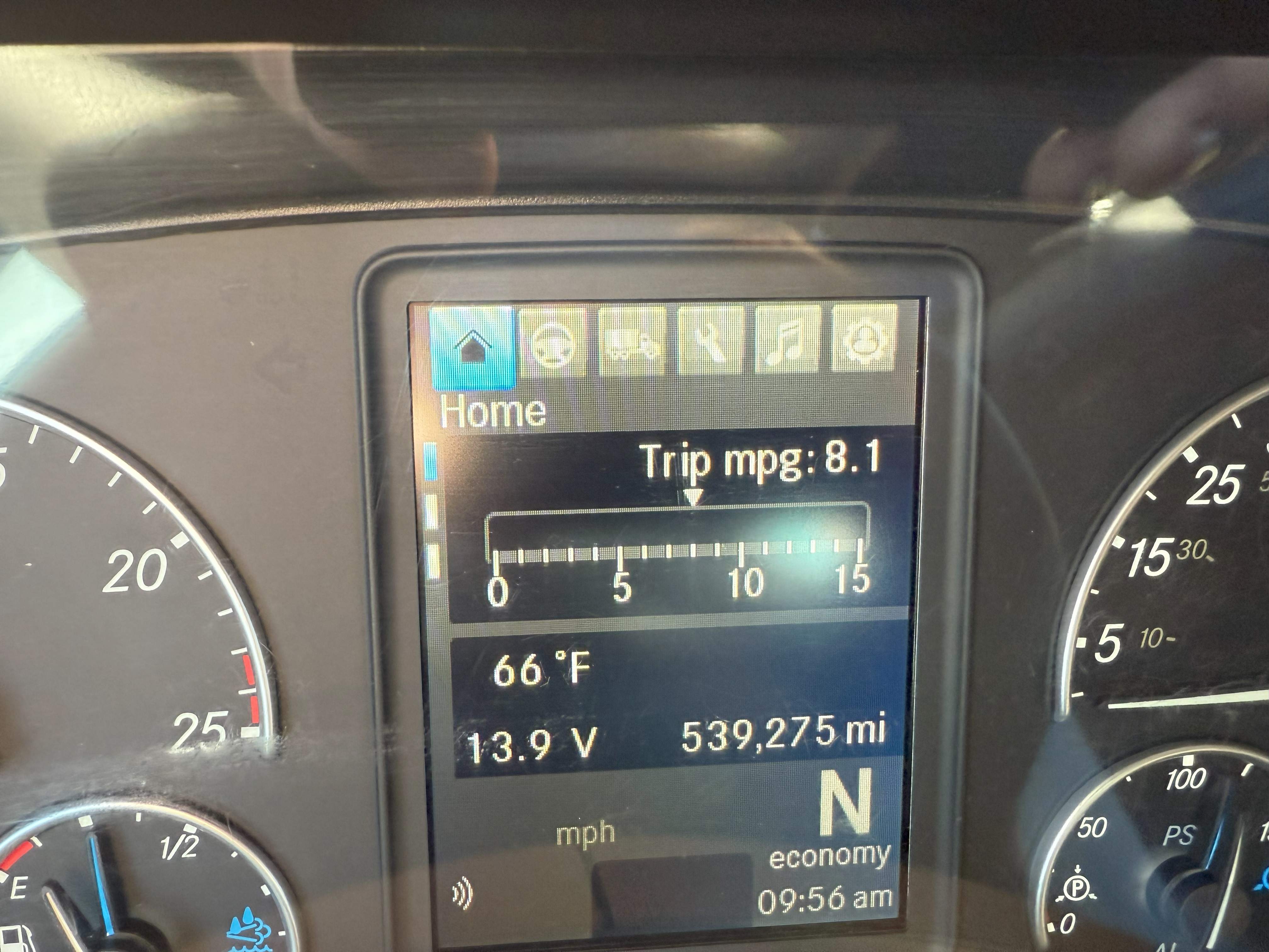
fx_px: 880
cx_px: 634
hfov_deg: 71.6
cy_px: 476
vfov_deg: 56.8
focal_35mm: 24
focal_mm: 2.22
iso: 320
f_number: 2.2
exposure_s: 1/65
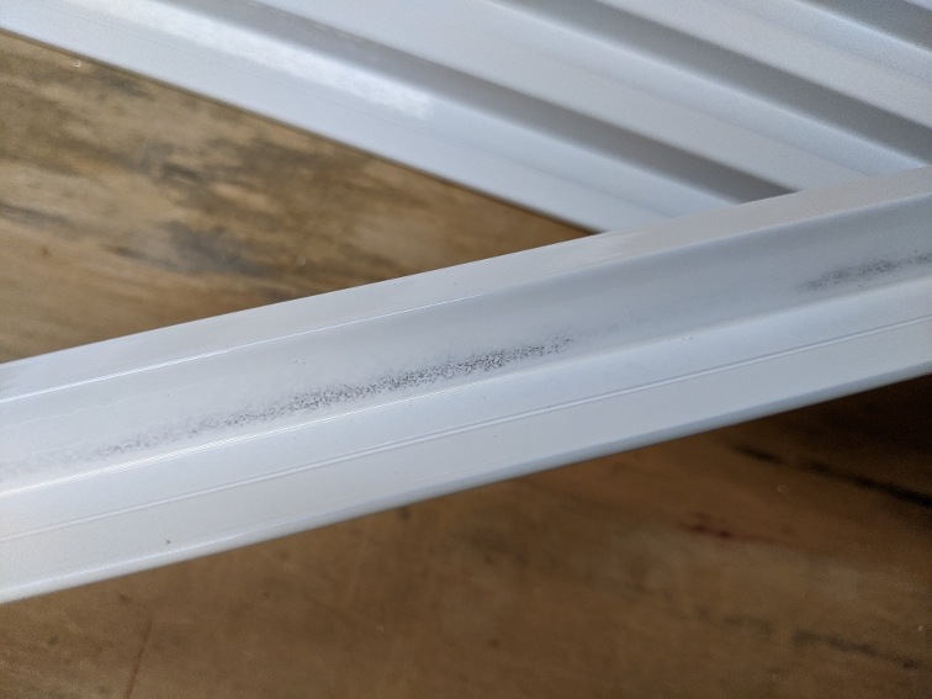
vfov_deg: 51.4
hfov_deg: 65.3
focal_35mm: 27
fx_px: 727
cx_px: 466
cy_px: 350
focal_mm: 4.44
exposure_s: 1/120
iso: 141
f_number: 1.8
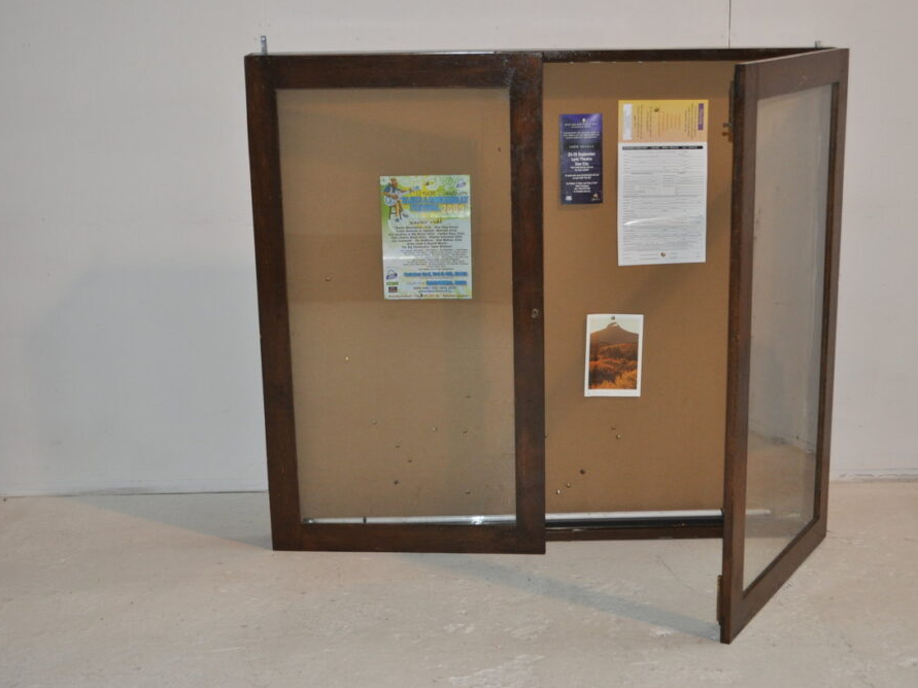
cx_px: 517
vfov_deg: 27.5
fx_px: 1405
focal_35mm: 53
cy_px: 344
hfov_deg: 36.1
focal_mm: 32
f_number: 4.8
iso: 800
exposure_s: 1/60
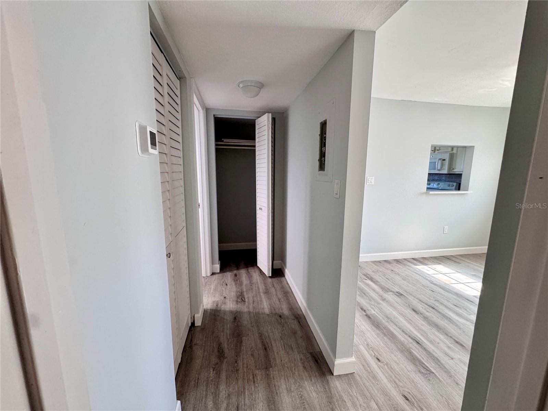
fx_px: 222
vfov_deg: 85.7
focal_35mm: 14
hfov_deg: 102.1
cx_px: 274
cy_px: 206
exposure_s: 1/120
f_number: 2.2
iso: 250
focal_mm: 2.22
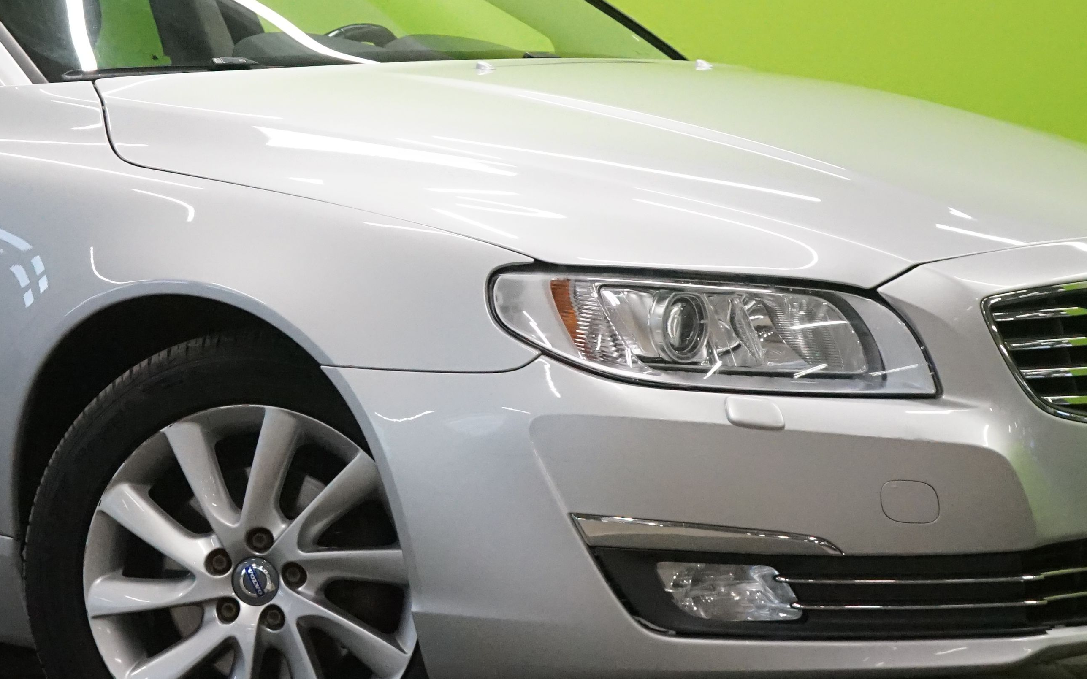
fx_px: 3377
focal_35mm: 114
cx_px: 198
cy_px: 189
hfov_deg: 18.1
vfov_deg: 11.5
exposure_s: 1/500
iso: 6400
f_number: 5.6
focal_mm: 48
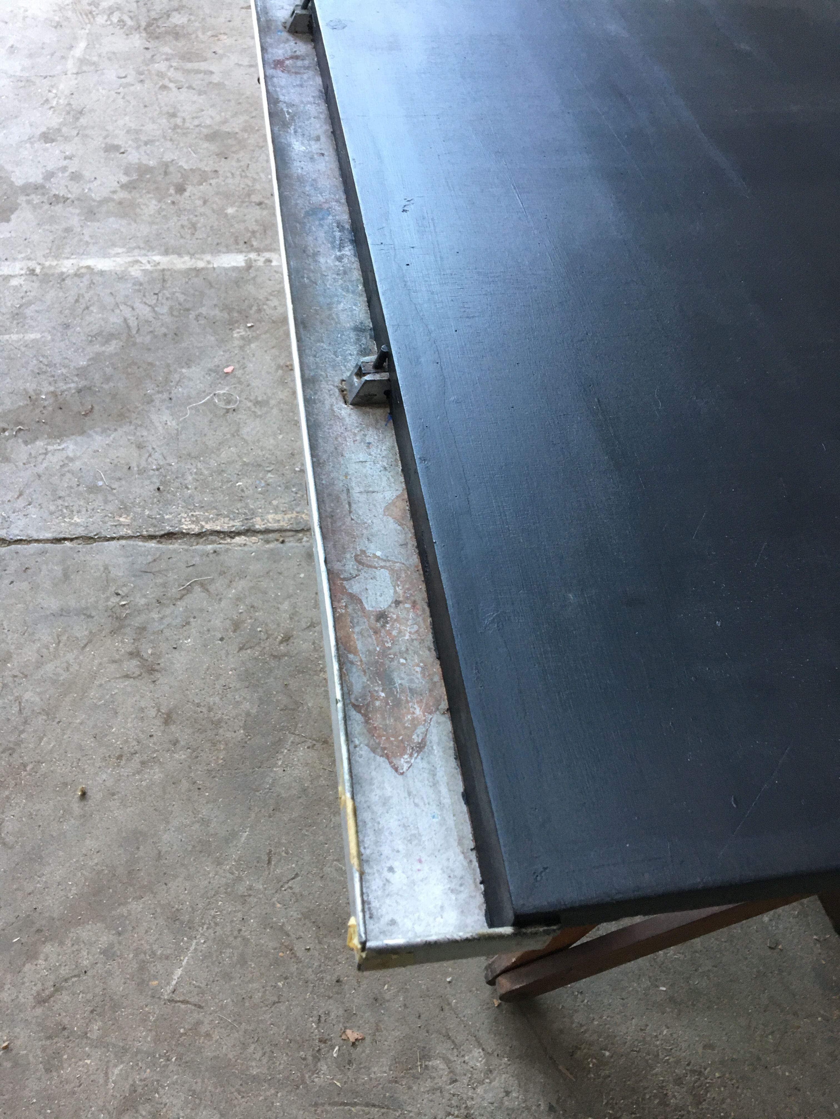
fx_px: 938
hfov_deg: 48.2
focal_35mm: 29
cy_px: 560
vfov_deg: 61.7
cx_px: 420
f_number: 2.2
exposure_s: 1/33
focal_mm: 4.15
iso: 100
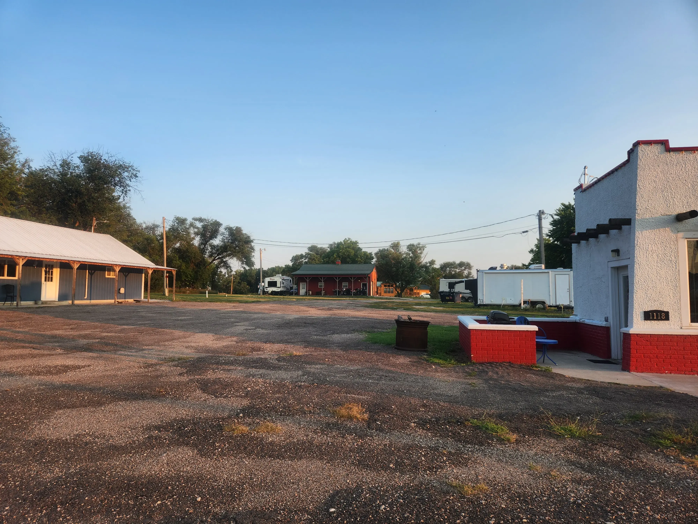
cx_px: 349
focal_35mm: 23
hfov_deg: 73.9
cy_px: 262
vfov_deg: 58.9
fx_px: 464
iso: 20
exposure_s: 1/287
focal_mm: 5.4
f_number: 1.8
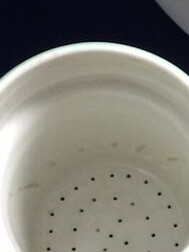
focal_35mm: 148
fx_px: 1078
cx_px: 193
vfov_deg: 13.3
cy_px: 93
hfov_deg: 9.9
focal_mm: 4.15
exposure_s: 1/33
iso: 160
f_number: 2.2
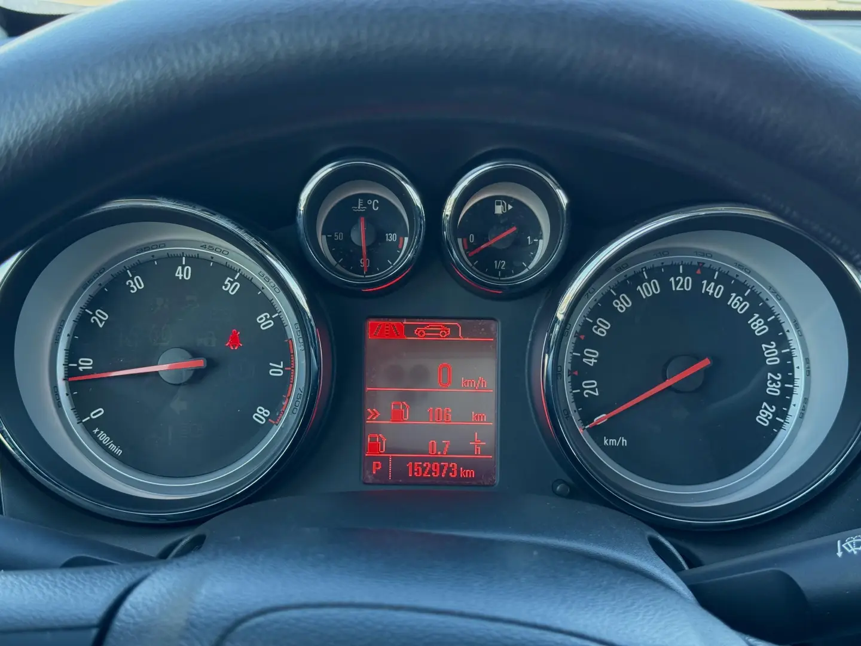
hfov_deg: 39.7
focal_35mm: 48
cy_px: 323
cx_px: 430
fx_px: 1194
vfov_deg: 30.3
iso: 200
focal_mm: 6.76
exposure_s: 1/144
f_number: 1.78
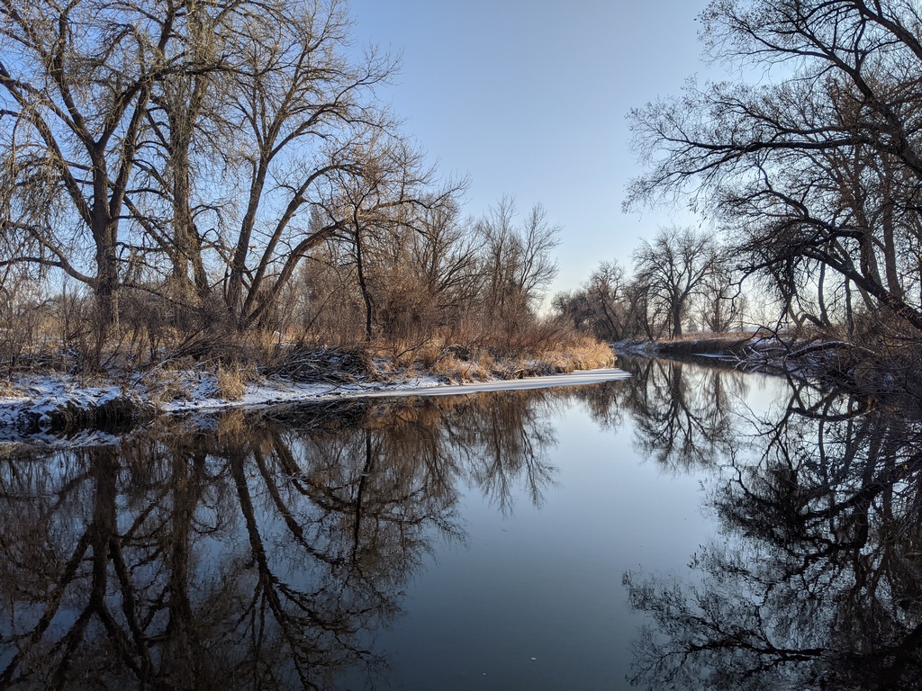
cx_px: 461
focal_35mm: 27
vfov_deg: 51.4
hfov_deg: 65.3
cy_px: 346
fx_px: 719
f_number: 1.8
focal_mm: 4.44
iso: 47
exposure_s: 1/2611
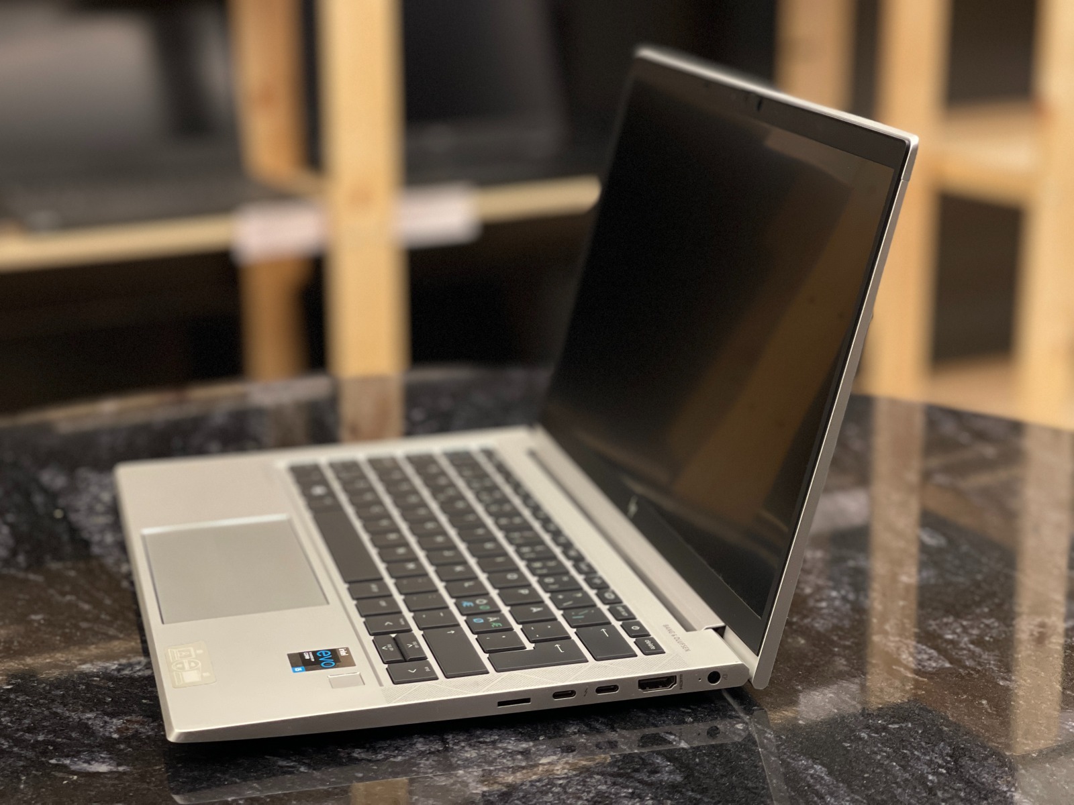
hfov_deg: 30.3
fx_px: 1986
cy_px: 402
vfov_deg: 22.9
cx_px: 537
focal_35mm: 64
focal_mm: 7.5
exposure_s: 1/63
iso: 250
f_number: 2.2
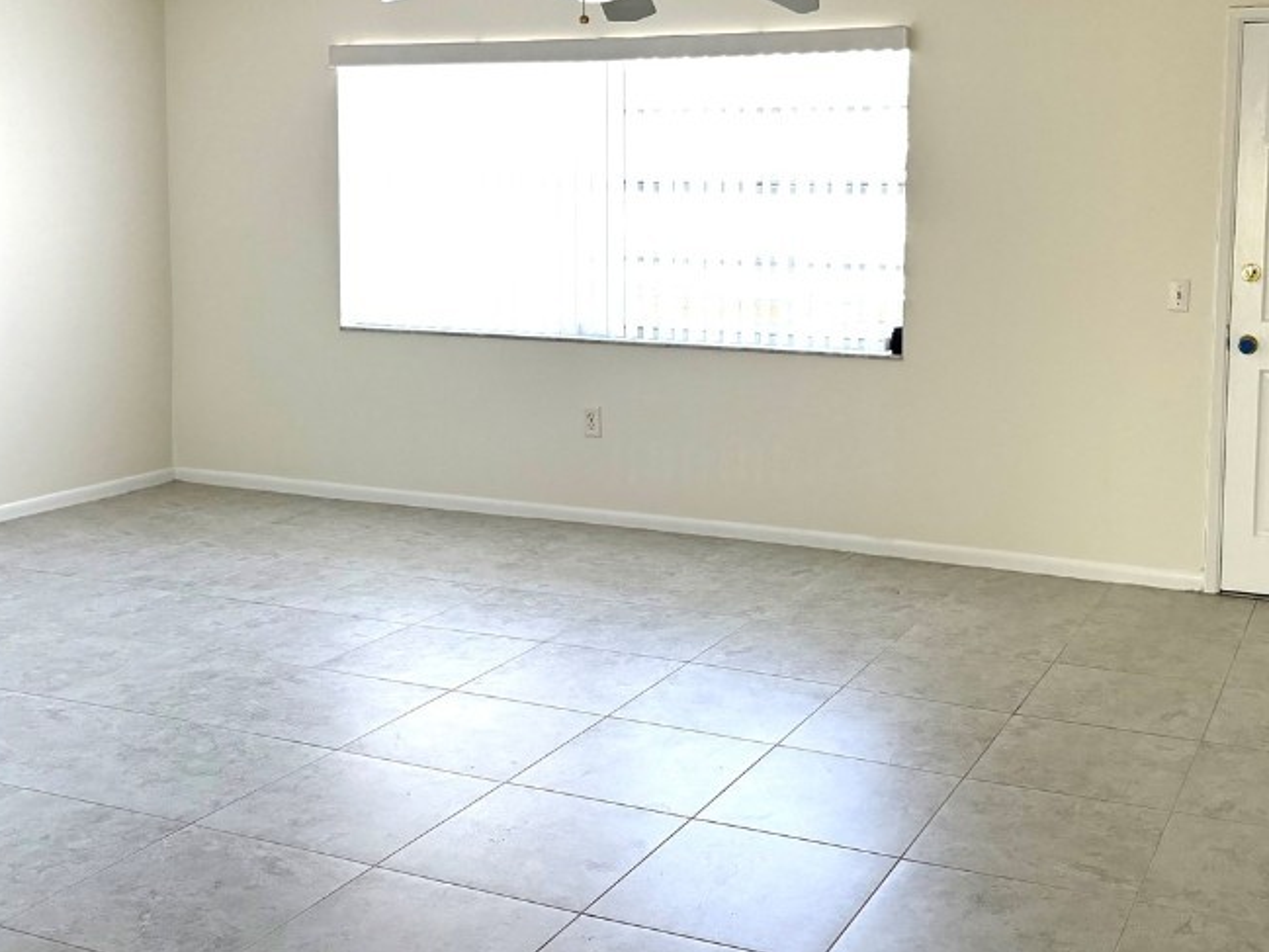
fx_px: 1503
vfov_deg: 34.9
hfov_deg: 45.5
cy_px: 328
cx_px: 772
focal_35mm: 41
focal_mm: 5.96
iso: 100
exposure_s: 1/235
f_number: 1.6
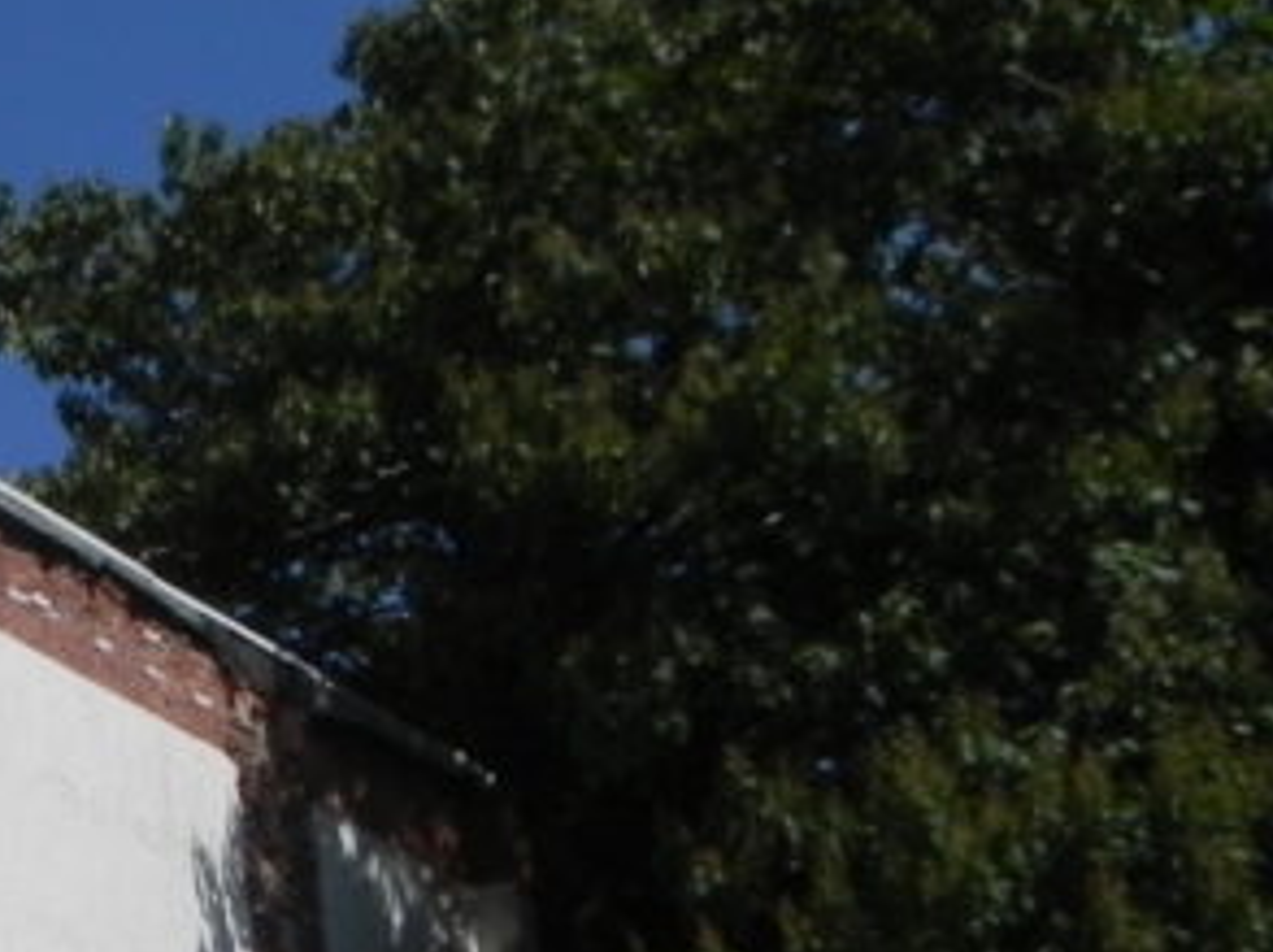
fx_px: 3342
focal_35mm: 91
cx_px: -947
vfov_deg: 15.8
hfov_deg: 17.8
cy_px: 1035
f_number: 8
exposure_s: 1/882
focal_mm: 4.6
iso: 160
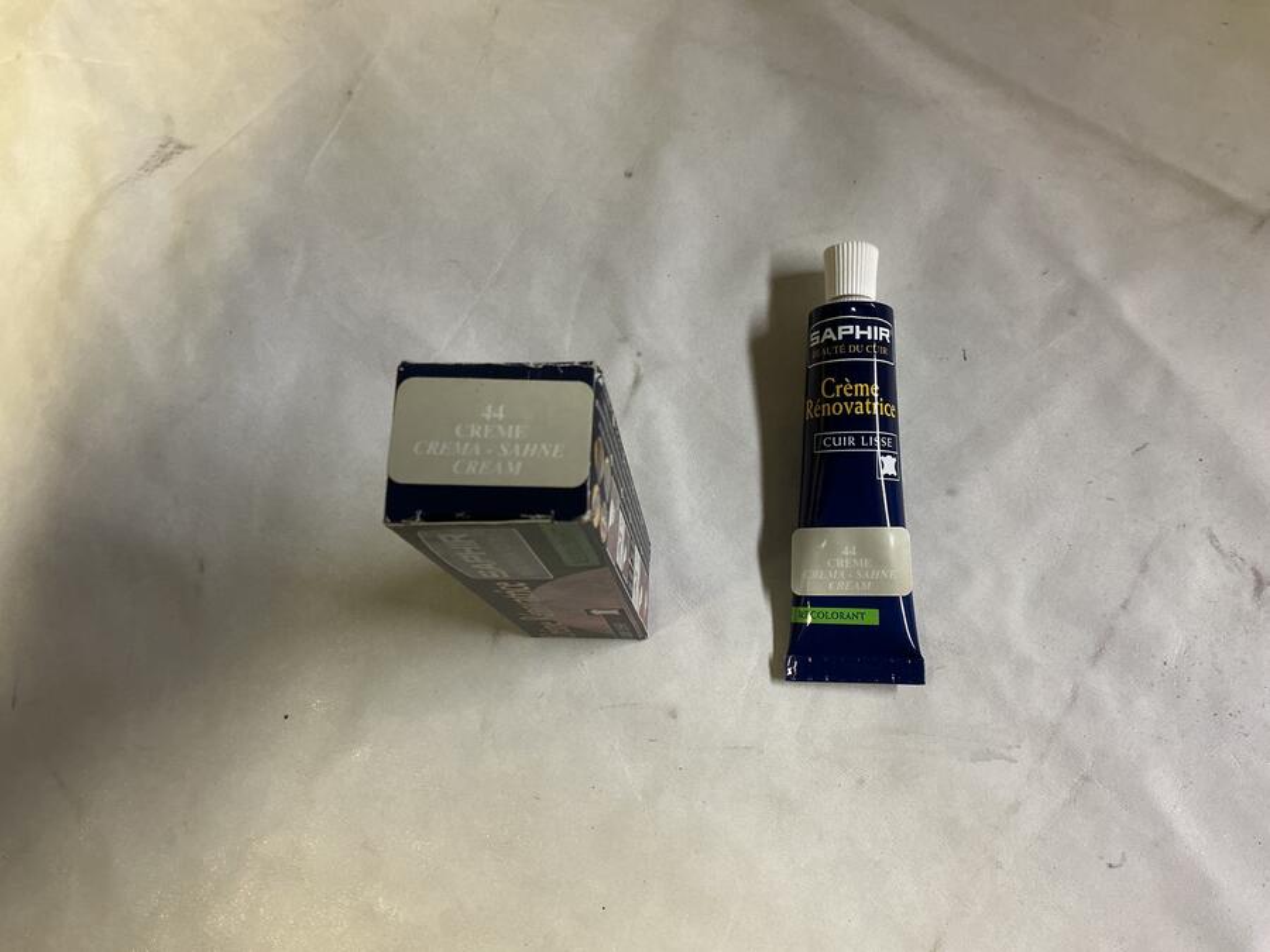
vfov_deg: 48.2
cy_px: 476
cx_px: 635
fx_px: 1064
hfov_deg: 61.7
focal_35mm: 29
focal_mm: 3
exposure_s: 1/50
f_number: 1.8
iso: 125
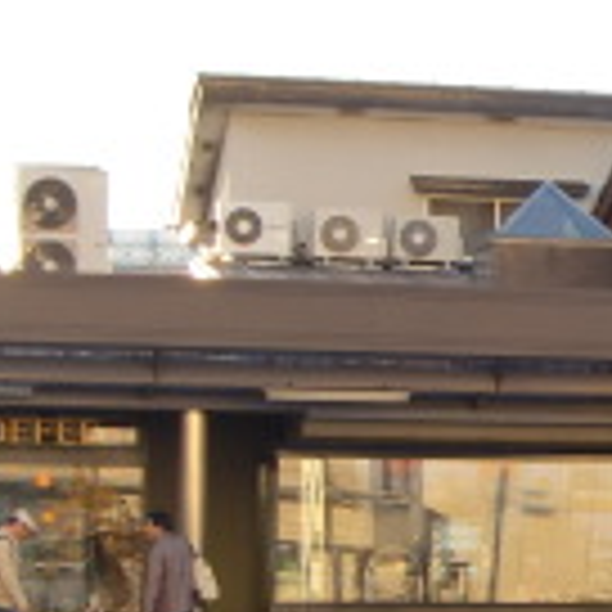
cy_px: 531
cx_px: 1197
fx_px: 3820
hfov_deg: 8.7
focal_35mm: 191
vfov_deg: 9.1
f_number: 3.3
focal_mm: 8.2
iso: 64
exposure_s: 1/125
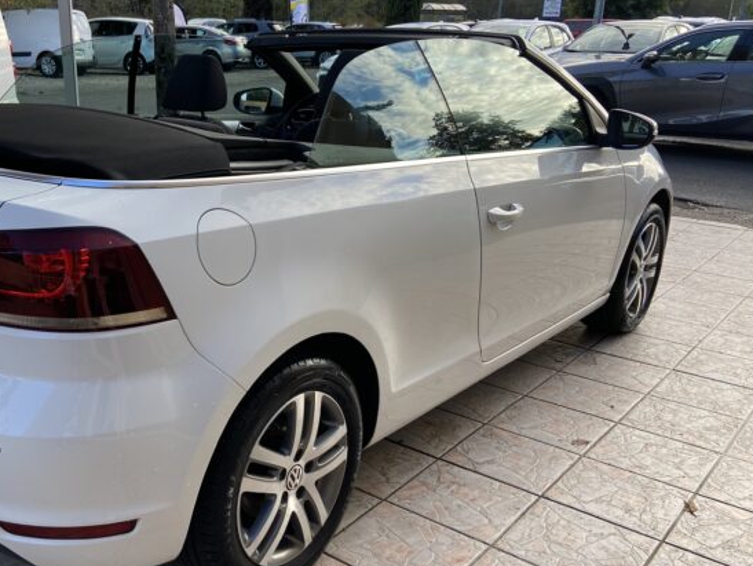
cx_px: 234
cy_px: 315
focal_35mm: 38
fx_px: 827
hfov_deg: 47.9
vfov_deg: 37.7
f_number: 1.8
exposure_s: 1/454
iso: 32
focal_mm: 4.25
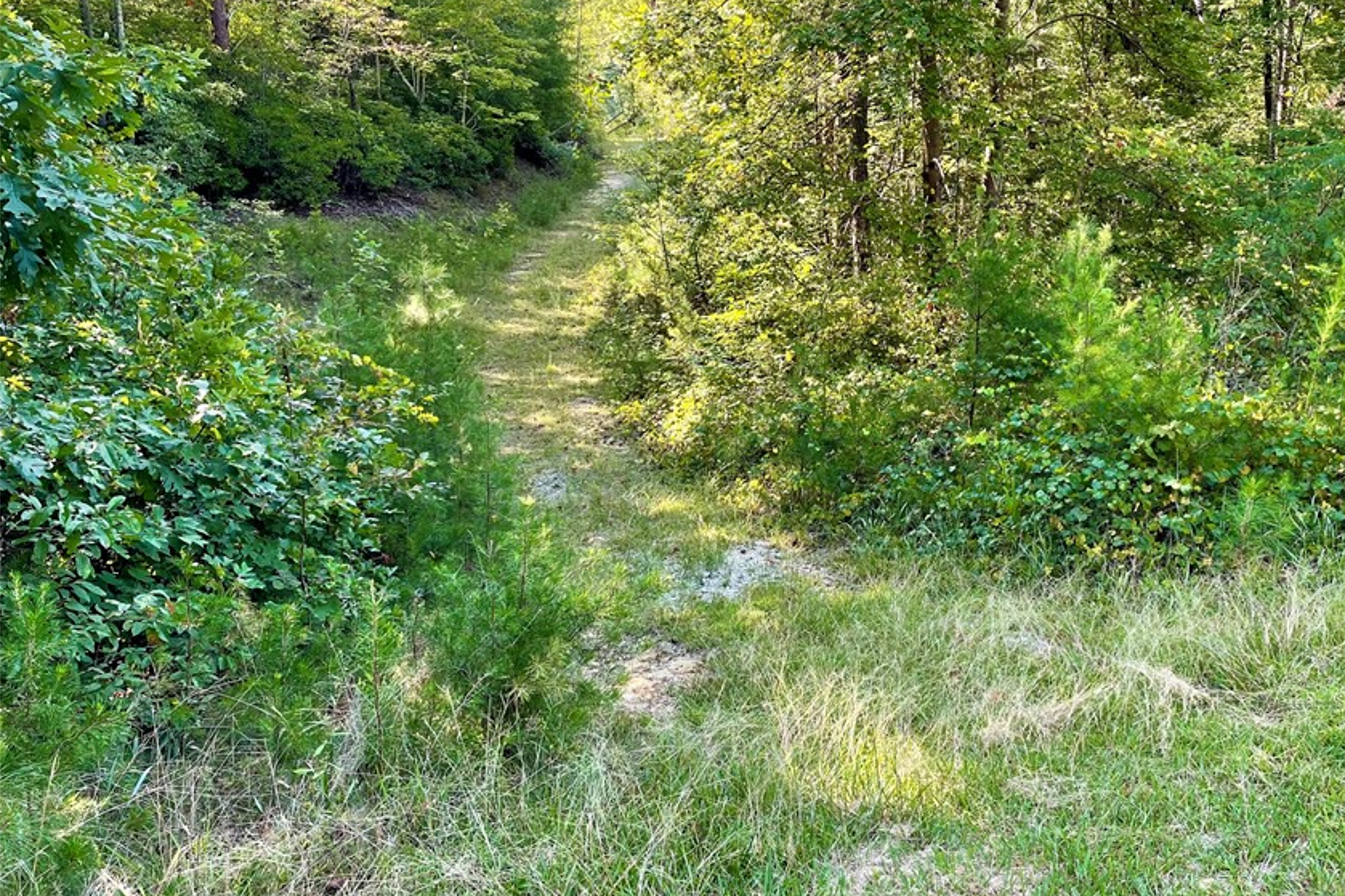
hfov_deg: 56.7
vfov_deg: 39.9
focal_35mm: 33
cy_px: 417
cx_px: 819
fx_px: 1233
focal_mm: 4.2
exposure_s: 1/121
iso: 50
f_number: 1.6
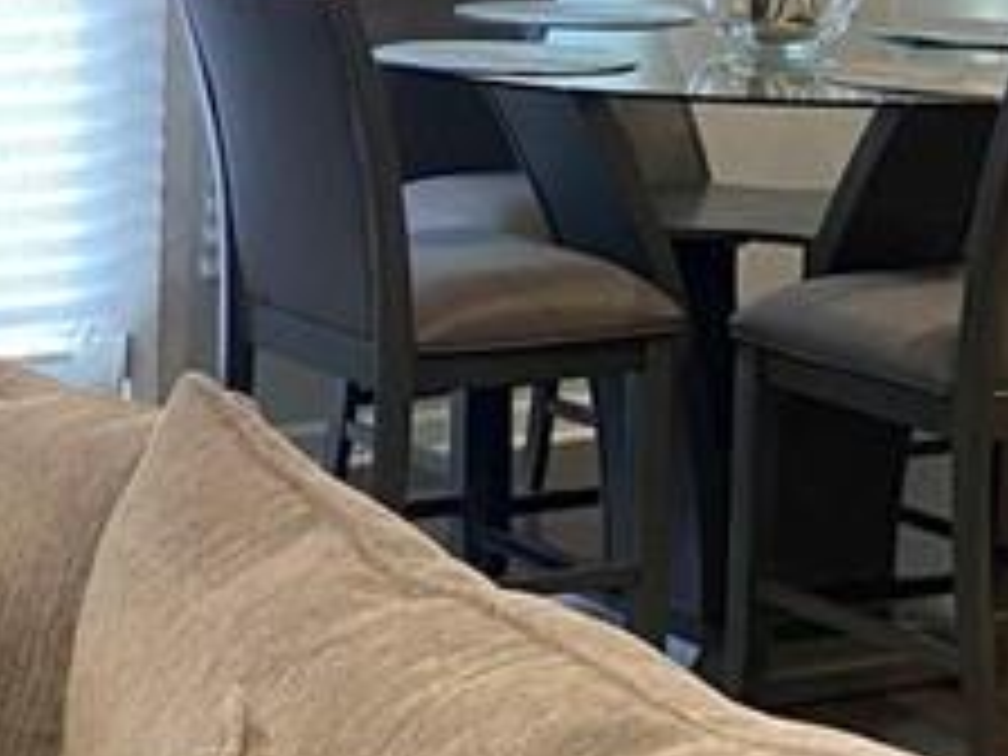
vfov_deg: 12.4
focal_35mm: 119
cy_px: 90
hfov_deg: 16.4
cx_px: 130
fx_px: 3465
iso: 200
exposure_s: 1/60
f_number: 1.8
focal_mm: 4.25
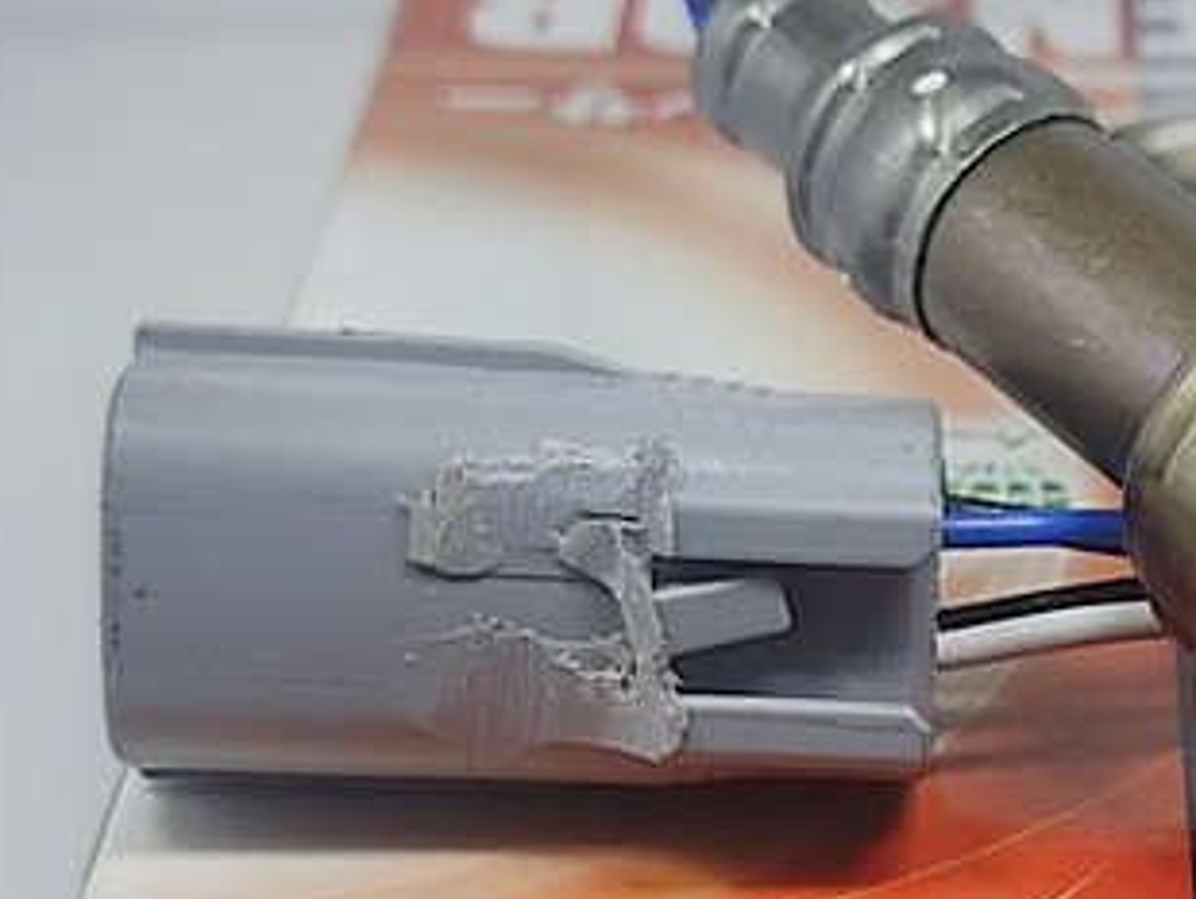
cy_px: 858
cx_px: 1061
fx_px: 3769
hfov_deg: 17.8
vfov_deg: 13.4
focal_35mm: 109
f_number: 1.79
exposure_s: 1/100
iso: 178
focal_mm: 4.74
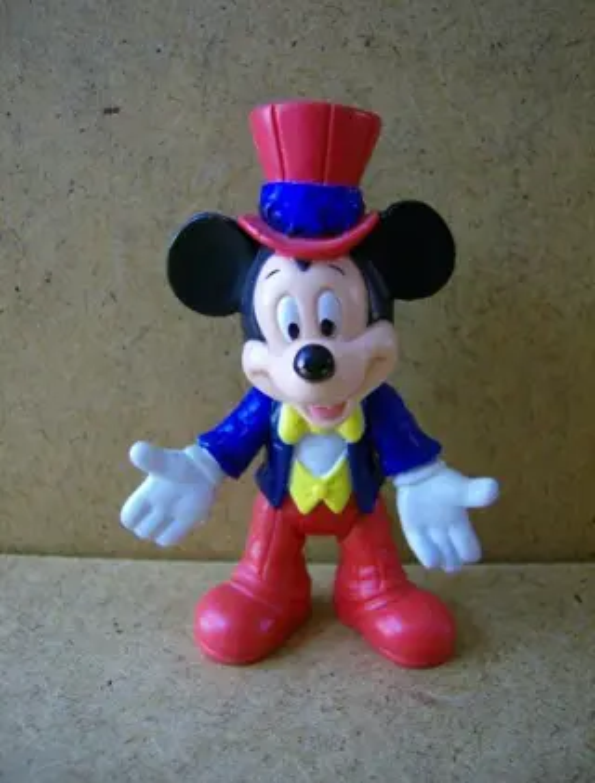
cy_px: 392
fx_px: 818
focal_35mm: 36
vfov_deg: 51.1
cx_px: 298
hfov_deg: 40.0
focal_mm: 6
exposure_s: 1/64
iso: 155
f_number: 2.8
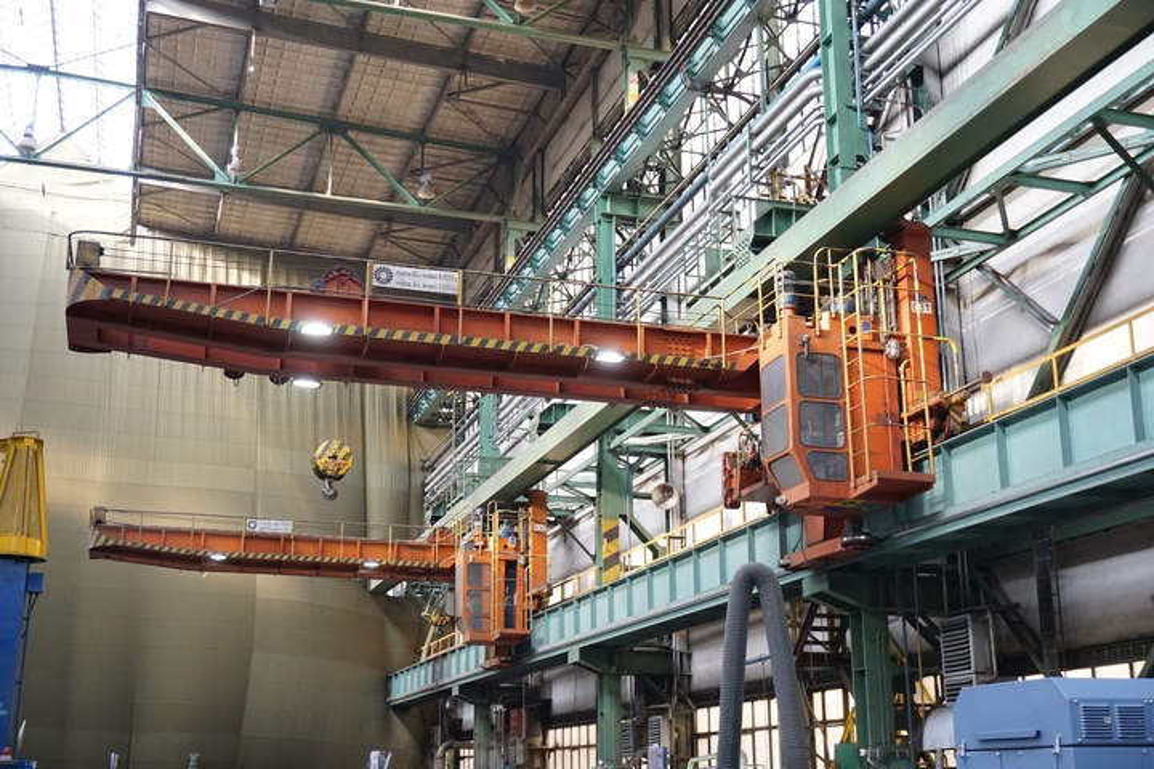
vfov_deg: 30.8
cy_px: 384
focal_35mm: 44
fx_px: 1394
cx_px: 577
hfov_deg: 45.0
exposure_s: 1/160
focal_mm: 29
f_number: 4.5
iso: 2000
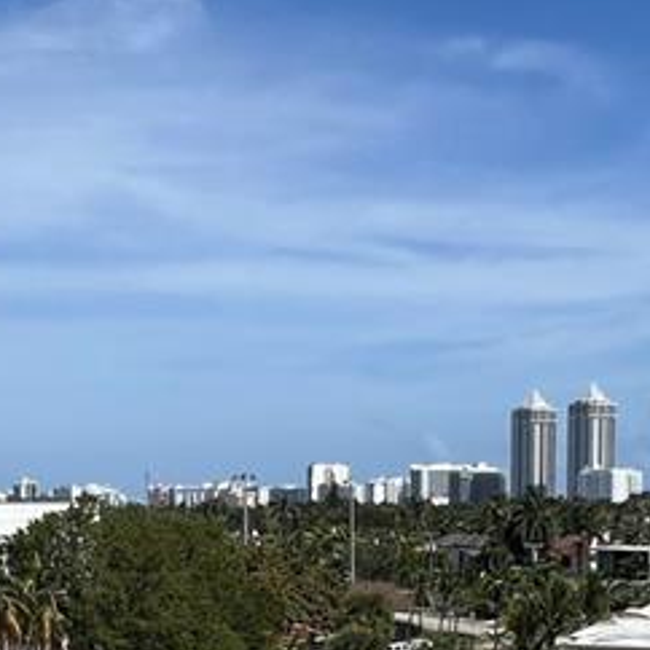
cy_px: 612
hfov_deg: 29.4
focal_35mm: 57
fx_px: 1211
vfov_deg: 28.6
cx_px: 142
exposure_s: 1/2874
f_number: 1.8
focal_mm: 1.57
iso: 32
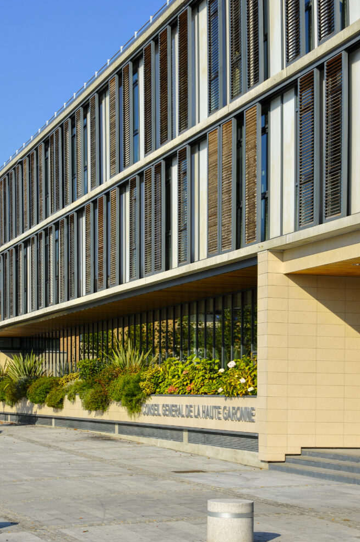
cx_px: 178
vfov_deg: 26.0
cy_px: 270
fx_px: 1173
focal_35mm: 78
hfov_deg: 17.4
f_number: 8
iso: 200
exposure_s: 1/500
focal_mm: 50
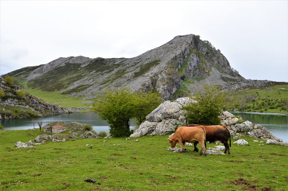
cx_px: 144
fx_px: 311
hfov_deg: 49.6
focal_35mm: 39
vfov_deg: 34.1
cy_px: 96
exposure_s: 1/640
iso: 400
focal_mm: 26
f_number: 9
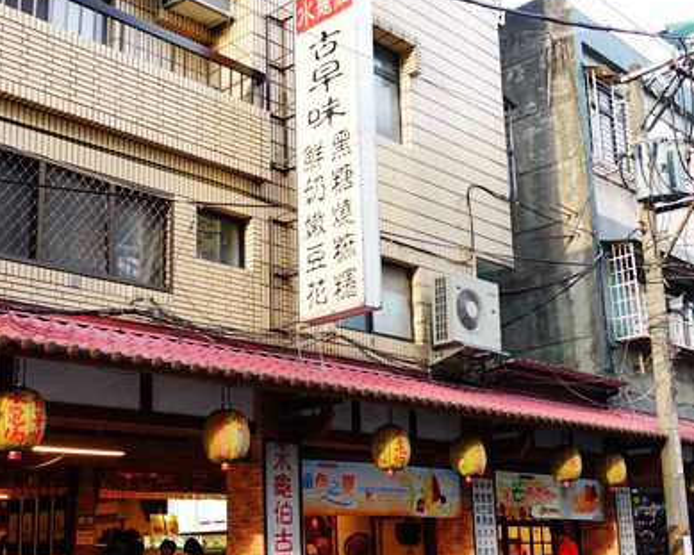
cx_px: 344
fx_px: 965
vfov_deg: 32.0
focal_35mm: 47
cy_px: 331
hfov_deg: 39.6
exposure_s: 1/80
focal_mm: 11.12
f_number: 2.8
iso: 125
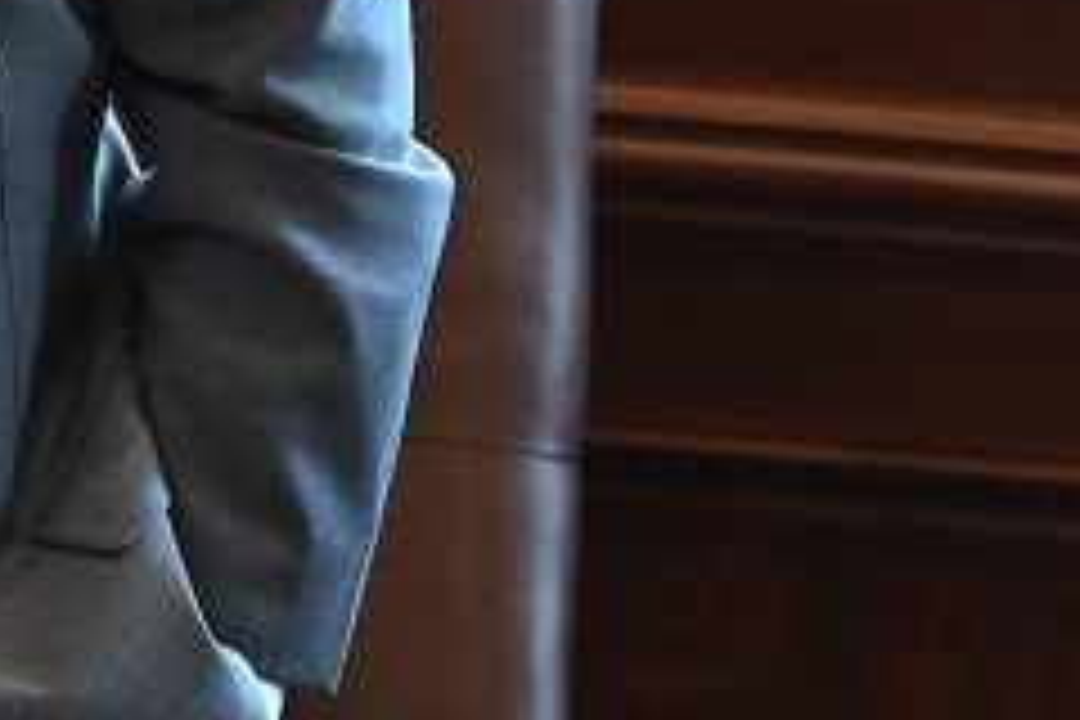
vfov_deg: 1.4
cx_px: -850
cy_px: 76
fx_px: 29968
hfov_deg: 2.1
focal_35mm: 999
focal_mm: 200
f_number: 4.5
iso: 3200
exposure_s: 1/200
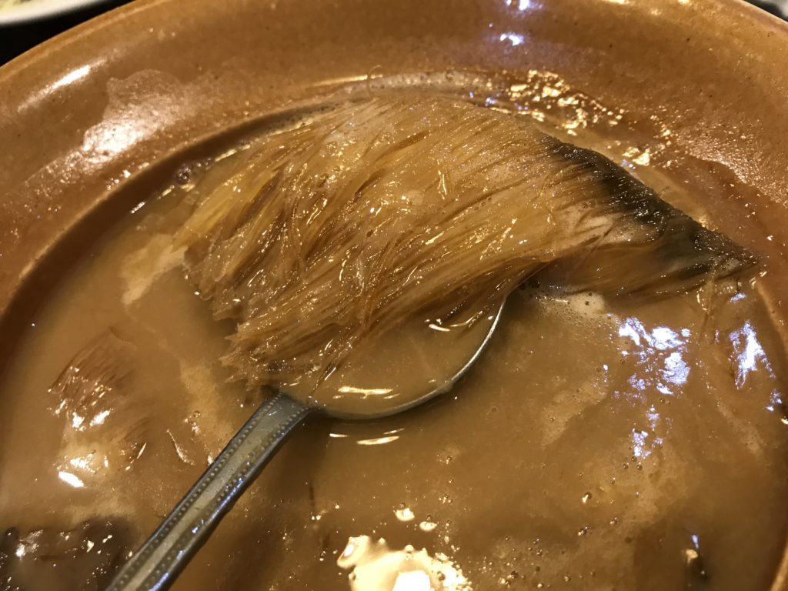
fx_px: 637
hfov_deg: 63.4
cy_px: 296
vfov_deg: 49.7
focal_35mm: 28
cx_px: 394
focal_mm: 3.99
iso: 64
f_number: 1.8
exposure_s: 1/17
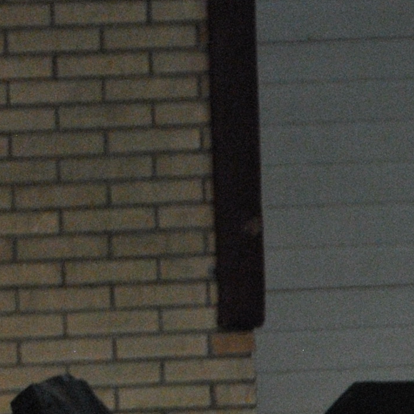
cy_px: 307
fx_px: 11569
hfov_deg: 2.0
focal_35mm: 855
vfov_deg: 2.0
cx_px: -613
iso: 800
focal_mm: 122
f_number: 5.6
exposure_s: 1/320
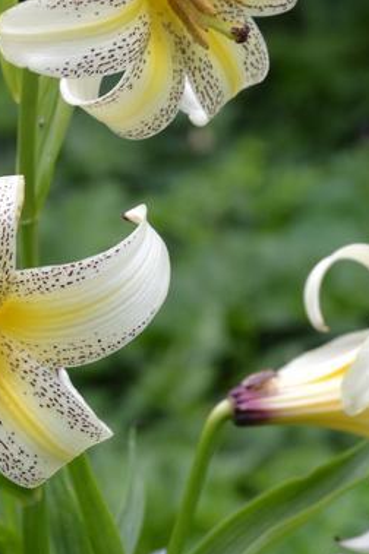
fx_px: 2746
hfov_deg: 7.7
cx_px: 116
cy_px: 425
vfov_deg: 11.5
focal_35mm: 178
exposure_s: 1/125
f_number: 5.6
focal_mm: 45
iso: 110
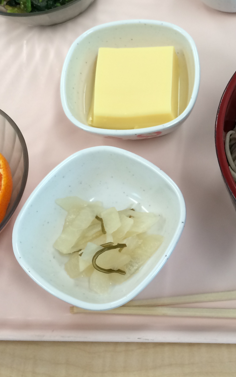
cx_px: 247
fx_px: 587
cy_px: 126
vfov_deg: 35.3
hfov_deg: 21.8
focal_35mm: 57
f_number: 2.2
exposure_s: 1/40
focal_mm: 4.12
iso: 40
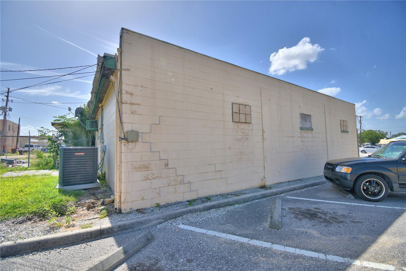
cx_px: 203
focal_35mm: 15
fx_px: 169
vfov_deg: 77.3
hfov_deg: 100.4
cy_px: 136
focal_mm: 10
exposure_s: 1/1000
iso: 100
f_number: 4.5
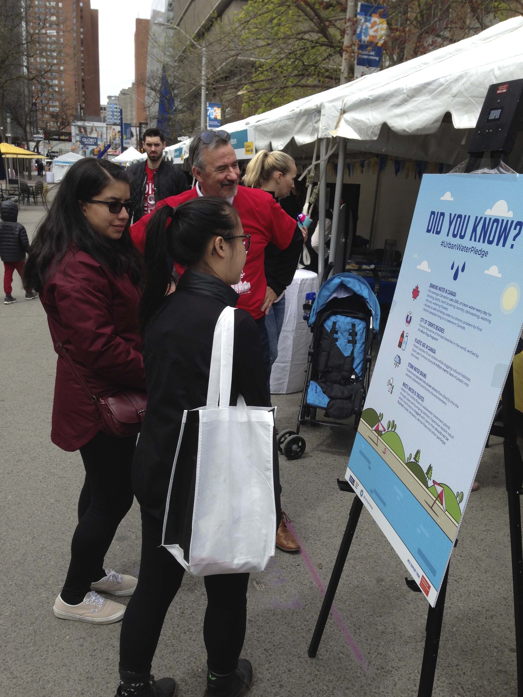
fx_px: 665
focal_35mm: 33
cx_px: 262
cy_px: 348
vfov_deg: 55.4
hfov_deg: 42.9
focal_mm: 4.12
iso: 50
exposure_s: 1/1004
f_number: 2.4
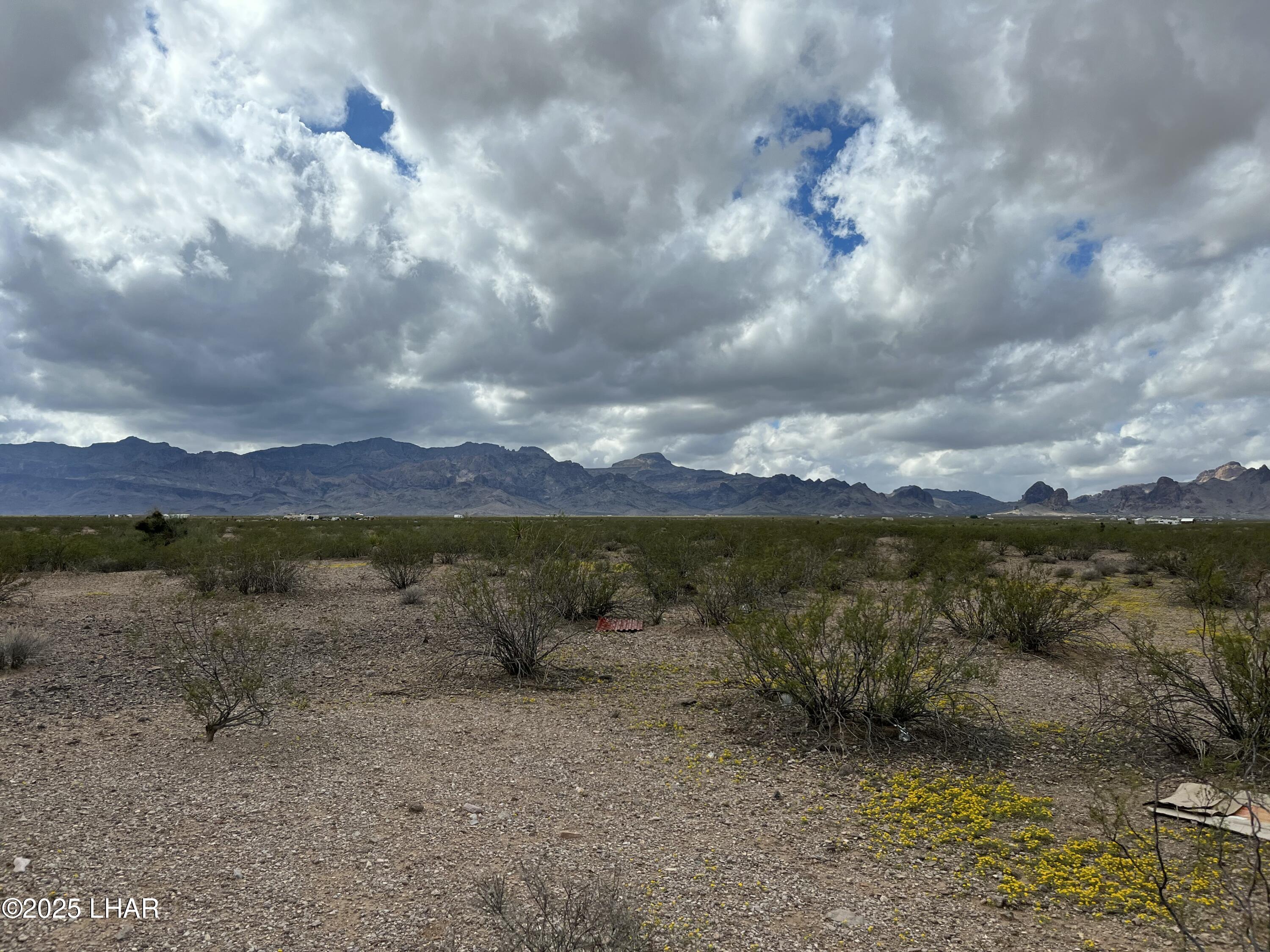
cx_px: 635
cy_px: 476
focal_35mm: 26
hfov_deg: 67.3
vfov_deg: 53.1
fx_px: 954
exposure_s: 1/7353
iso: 50
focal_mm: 5.1
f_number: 1.6
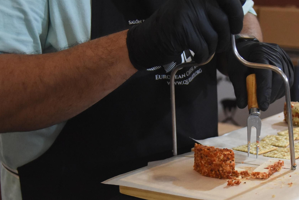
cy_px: 148
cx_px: 229
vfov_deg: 16.8
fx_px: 673
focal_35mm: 81
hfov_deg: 24.7
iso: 7200
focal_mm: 52
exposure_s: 1/200
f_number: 8
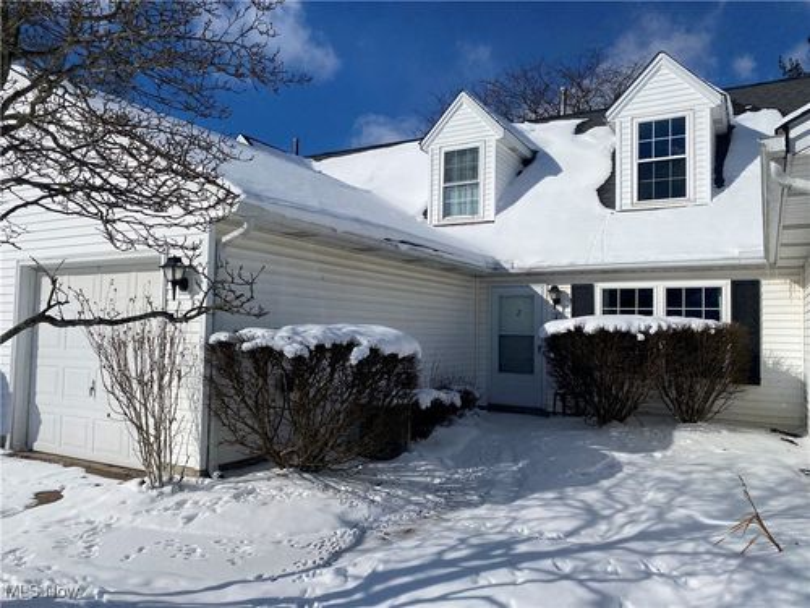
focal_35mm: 26
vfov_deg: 53.1
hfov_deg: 67.3
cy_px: 304
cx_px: 405
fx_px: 608
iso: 32
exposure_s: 1/10417
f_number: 1.8
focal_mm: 4.25
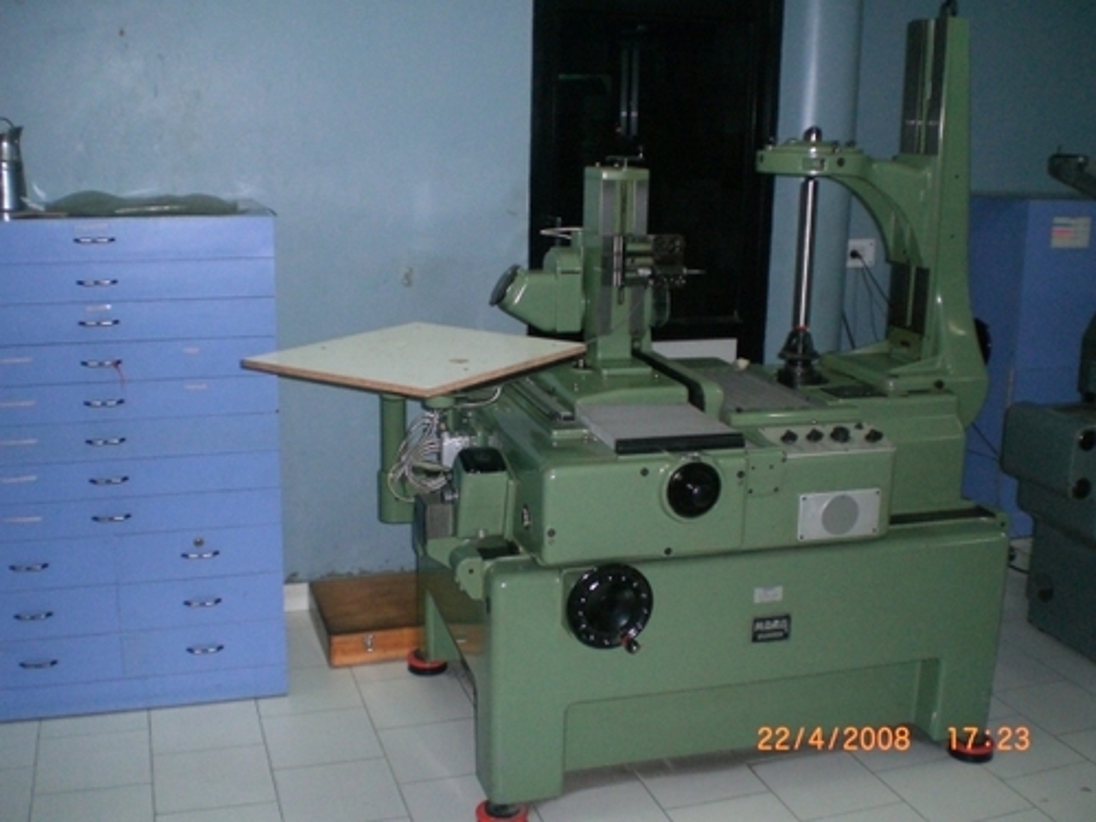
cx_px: 548
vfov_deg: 37.7
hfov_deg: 49.0
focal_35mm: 38
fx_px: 1203
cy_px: 411
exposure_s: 1/60
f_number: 3.1
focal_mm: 6.3
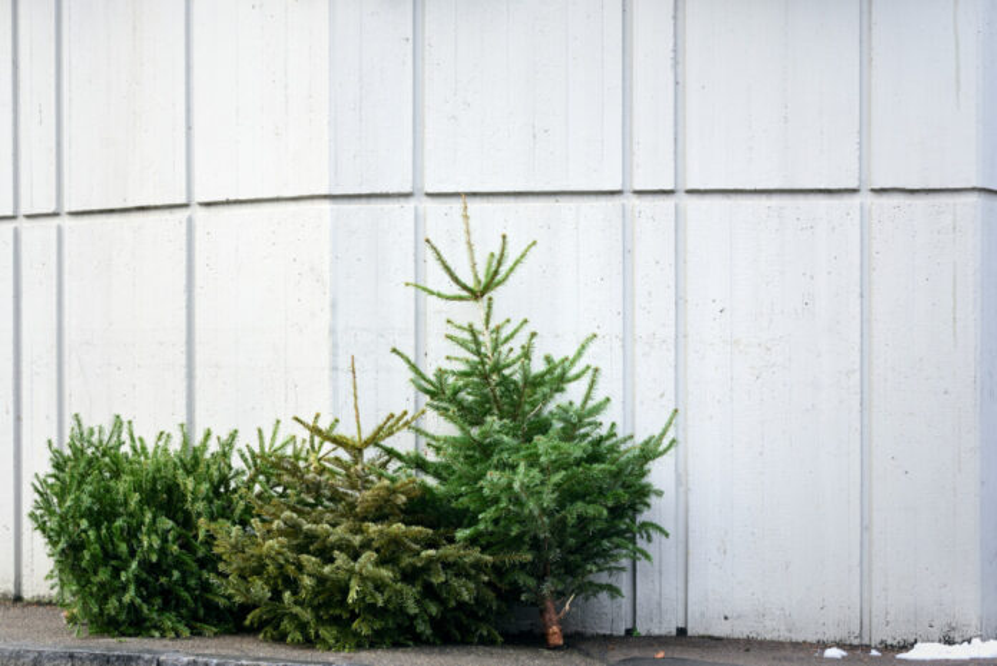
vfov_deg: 15.2
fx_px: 2494
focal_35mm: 90
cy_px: 333
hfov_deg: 22.6
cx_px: 498
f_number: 7.1
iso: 320
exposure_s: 1/100
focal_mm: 90
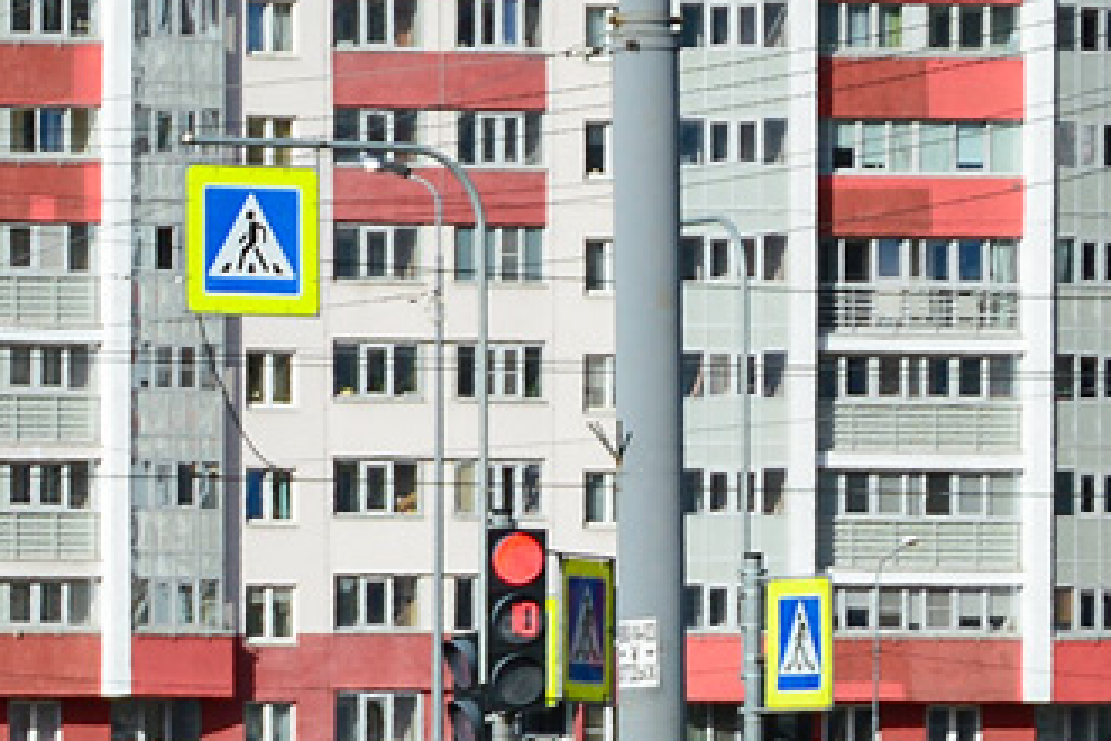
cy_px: 1017
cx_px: -1034
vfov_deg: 3.5
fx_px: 12220
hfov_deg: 5.1
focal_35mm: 396
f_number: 5.6
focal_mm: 58
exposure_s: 1/800
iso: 100
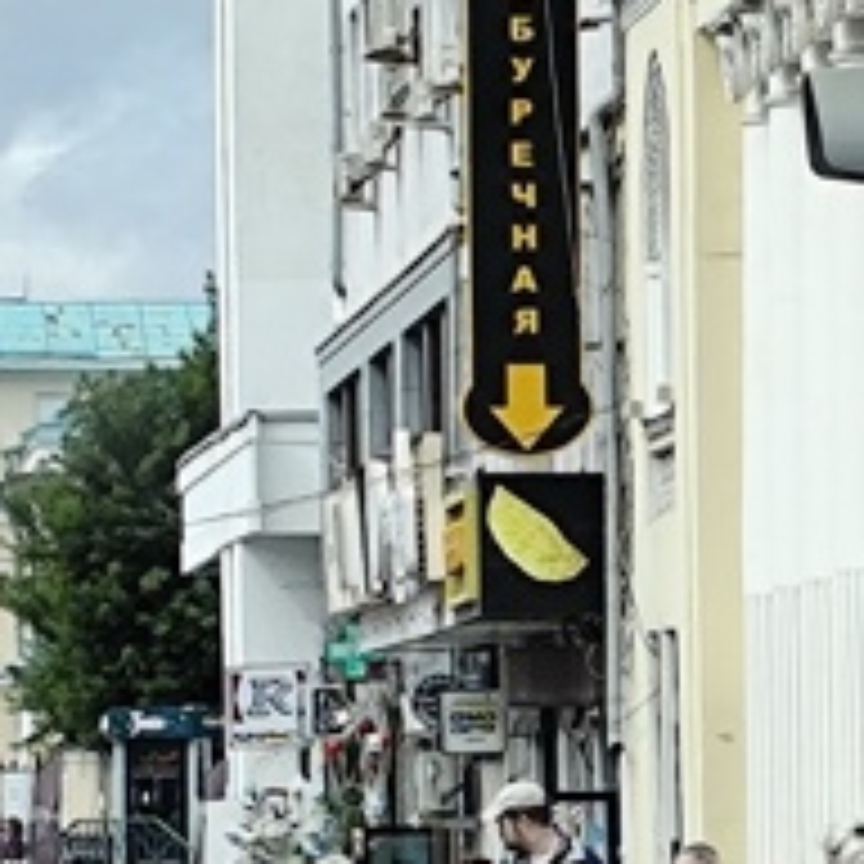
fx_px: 12171
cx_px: 1719
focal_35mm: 431
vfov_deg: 4.1
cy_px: 760
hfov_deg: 4.0
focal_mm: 6.19
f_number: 1.65
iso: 50
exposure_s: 1/577
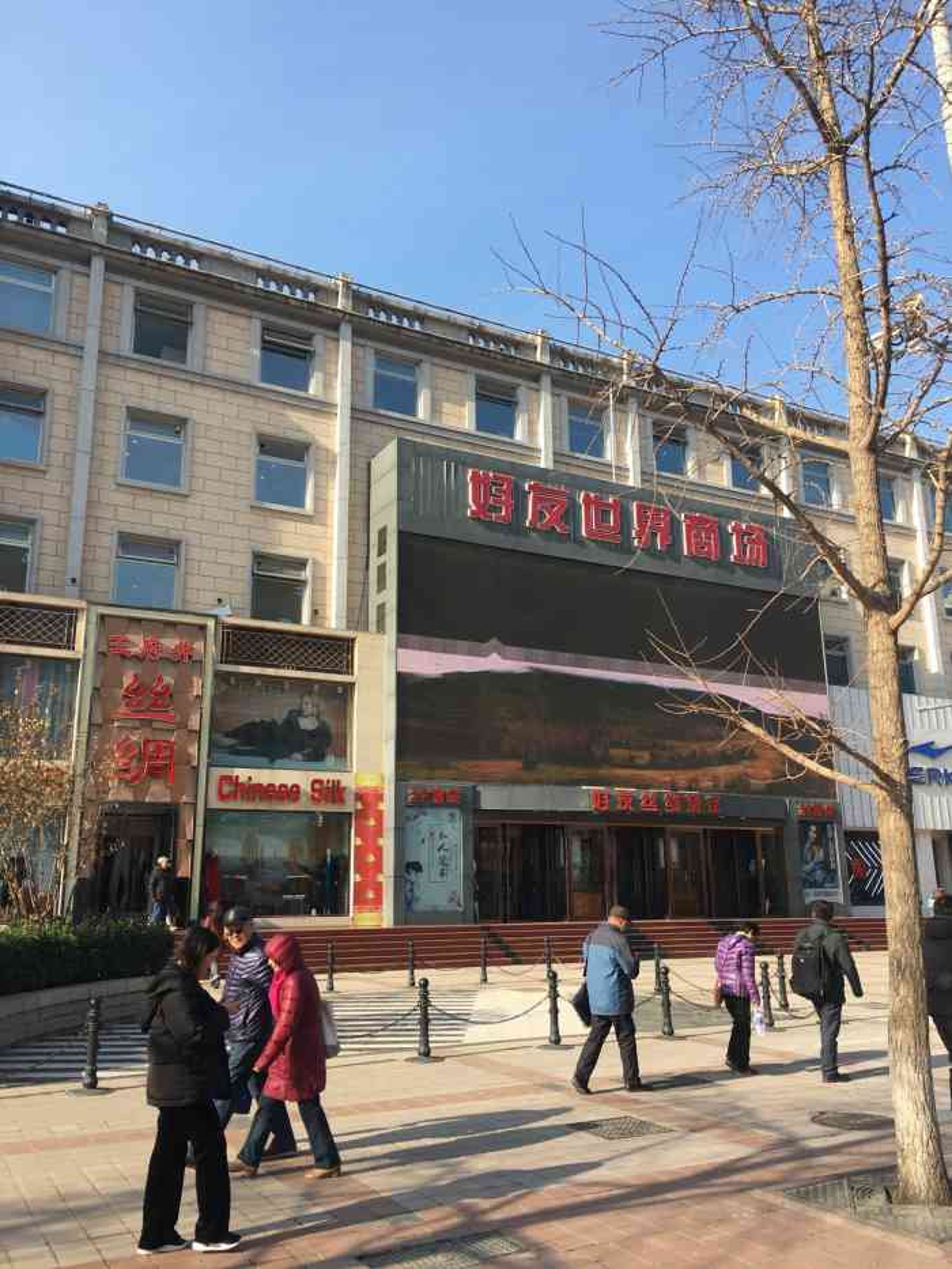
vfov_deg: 61.7
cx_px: 476
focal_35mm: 29
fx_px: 1063
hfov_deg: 48.2
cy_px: 634
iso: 25
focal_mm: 4.15
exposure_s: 1/712
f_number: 2.2
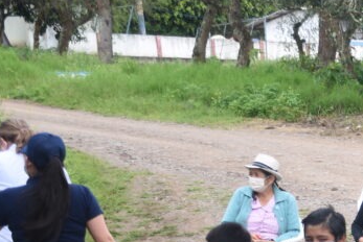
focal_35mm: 119
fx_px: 1206
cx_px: 512
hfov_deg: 16.0
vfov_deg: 11.4
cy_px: 245
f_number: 9
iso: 100
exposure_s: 1/200
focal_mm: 27
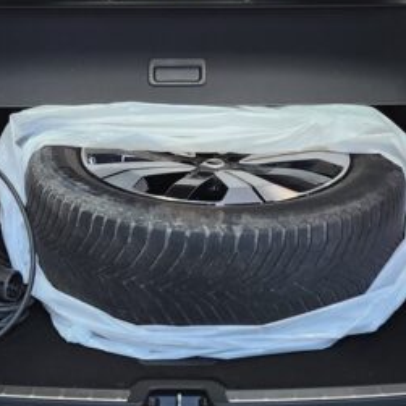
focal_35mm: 83
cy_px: 136
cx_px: 175
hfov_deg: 20.9
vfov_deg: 20.8
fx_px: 1101
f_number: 1.8
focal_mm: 5.4
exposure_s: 1/100
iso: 200
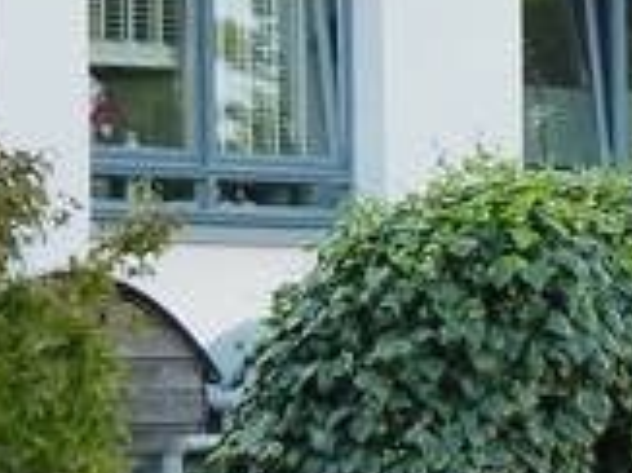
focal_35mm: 529
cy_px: 8
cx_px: 1807
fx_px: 9651
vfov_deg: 2.8
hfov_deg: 3.7
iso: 125
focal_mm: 14.9
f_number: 4
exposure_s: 1/100
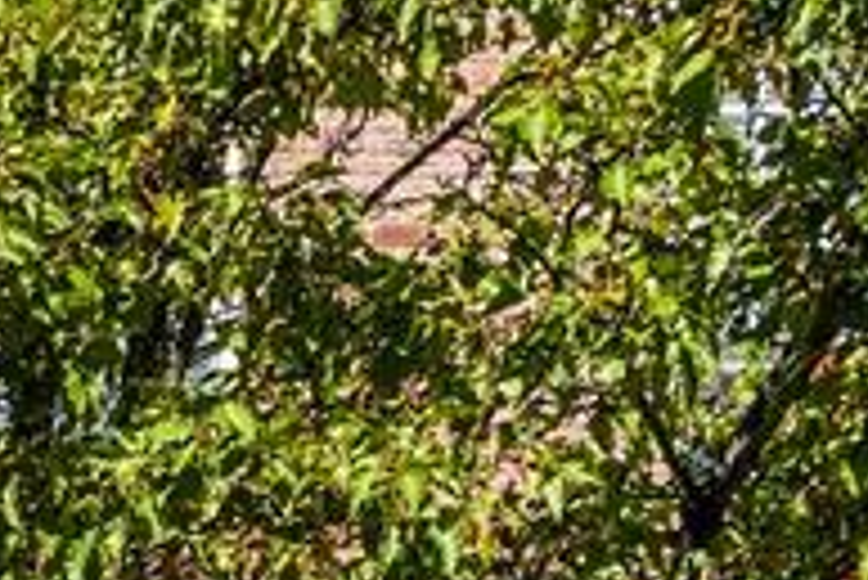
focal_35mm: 179
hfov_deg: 8.6
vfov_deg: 7.4
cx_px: -2109
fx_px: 4319
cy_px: 1147
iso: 100
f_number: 8
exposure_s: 1/400
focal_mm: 24
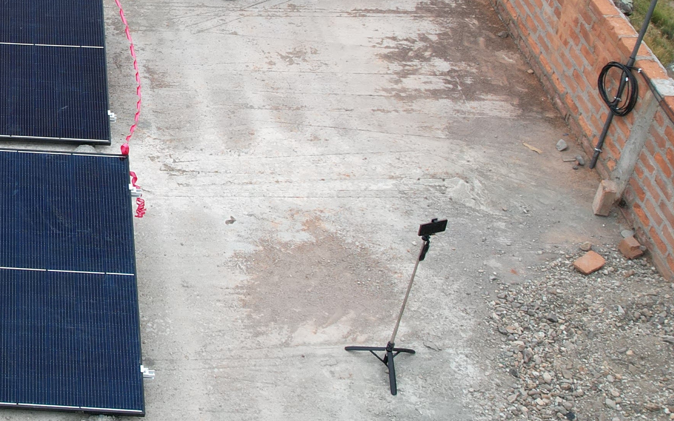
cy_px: 58
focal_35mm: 70
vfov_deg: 18.4
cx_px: -144
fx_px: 1286
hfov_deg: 26.1
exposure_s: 1/800
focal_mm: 8.38
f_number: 2.8
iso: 100
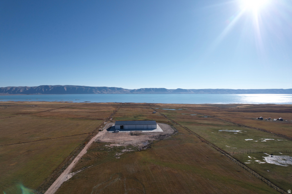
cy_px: 97
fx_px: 178
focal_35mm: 22
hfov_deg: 78.6
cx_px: 146
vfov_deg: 57.2
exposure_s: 1/2500
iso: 110
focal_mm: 8.38
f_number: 2.8
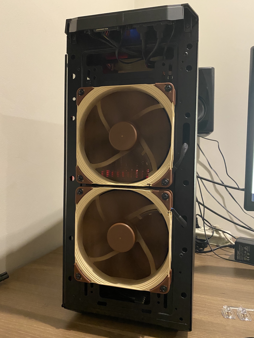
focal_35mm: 26
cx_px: 127
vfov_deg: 67.3
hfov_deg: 53.1
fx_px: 254
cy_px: 169
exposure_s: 1/25
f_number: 1.8
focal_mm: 4.25
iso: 640
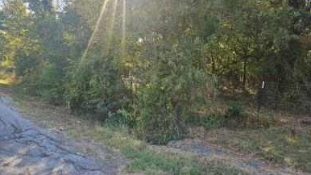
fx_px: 214
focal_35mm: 26
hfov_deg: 71.9
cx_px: 159
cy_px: 86
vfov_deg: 44.4
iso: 25
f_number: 1.8
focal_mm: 5.4
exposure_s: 1/306
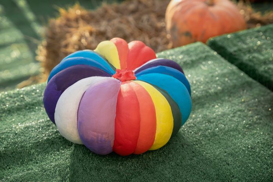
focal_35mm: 85
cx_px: 136
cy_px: 91
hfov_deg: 23.9
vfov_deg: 16.1
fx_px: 645
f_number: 4
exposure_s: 1/1600
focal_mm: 85
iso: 200
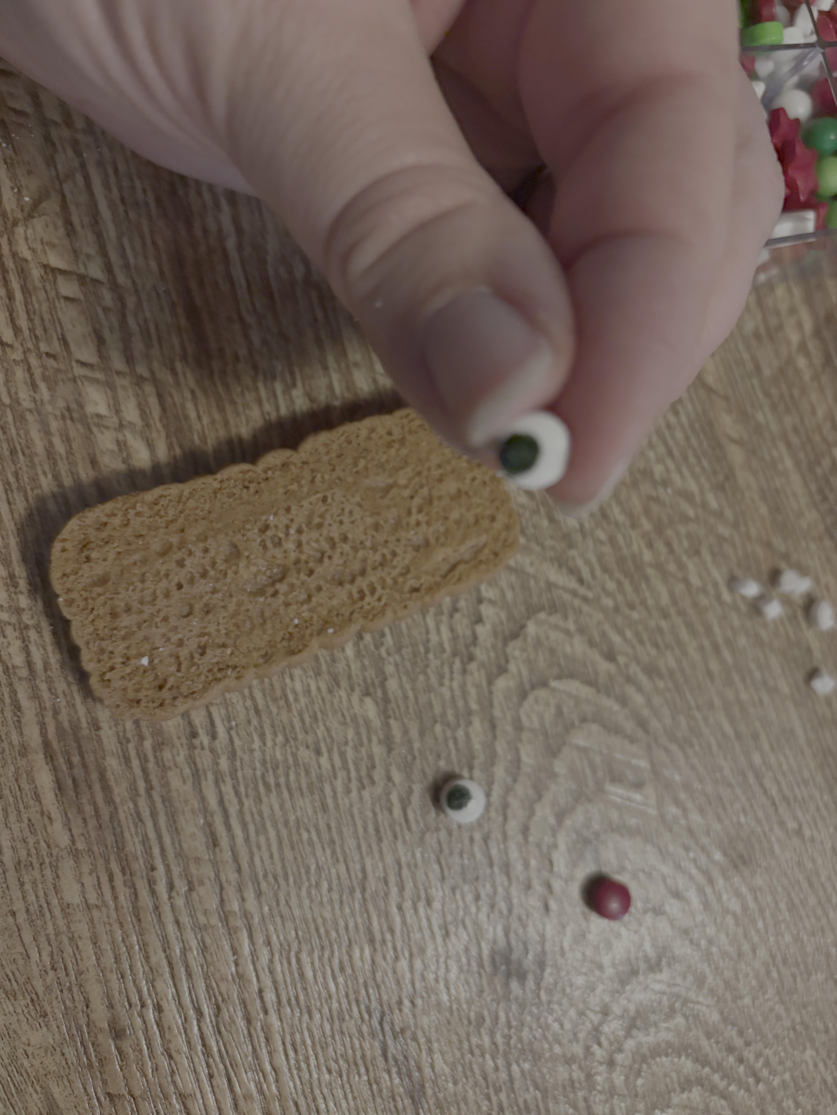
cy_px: 558
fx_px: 838
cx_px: 418
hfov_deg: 53.1
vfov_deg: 67.3
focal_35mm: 26
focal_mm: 5.96
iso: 640
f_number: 1.6
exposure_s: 1/30
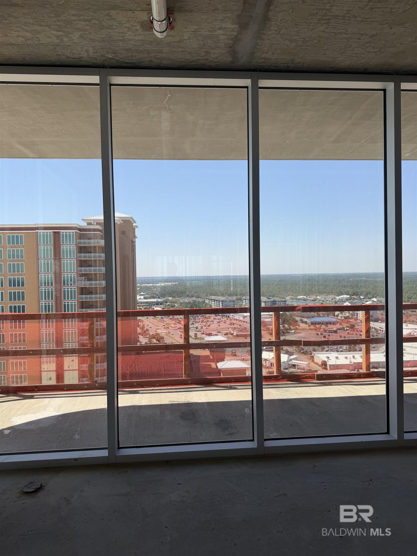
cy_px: 278
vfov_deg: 71.6
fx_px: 385
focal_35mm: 24
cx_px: 208
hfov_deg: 56.8
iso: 80
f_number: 1.78
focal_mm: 6.76
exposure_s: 1/1250
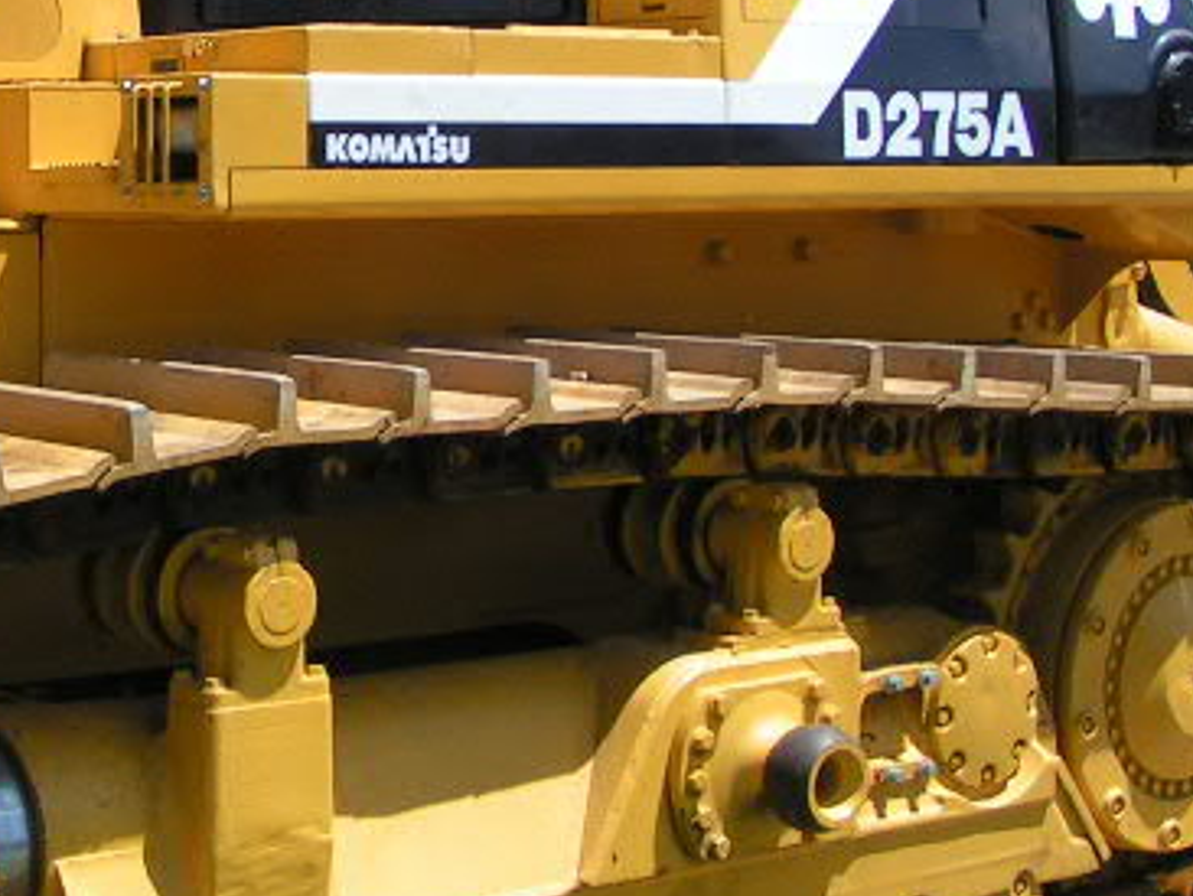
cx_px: 114
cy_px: 117
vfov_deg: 17.6
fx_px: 2862
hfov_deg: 22.9
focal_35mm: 83
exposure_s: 1/400
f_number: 5.6
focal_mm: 5.8
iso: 50
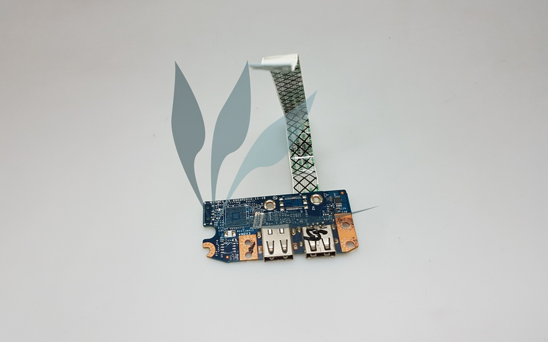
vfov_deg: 44.5
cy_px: 158
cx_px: 271
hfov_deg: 66.5
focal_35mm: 28
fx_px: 418
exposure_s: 1/100
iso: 64
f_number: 1.7
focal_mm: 4.2
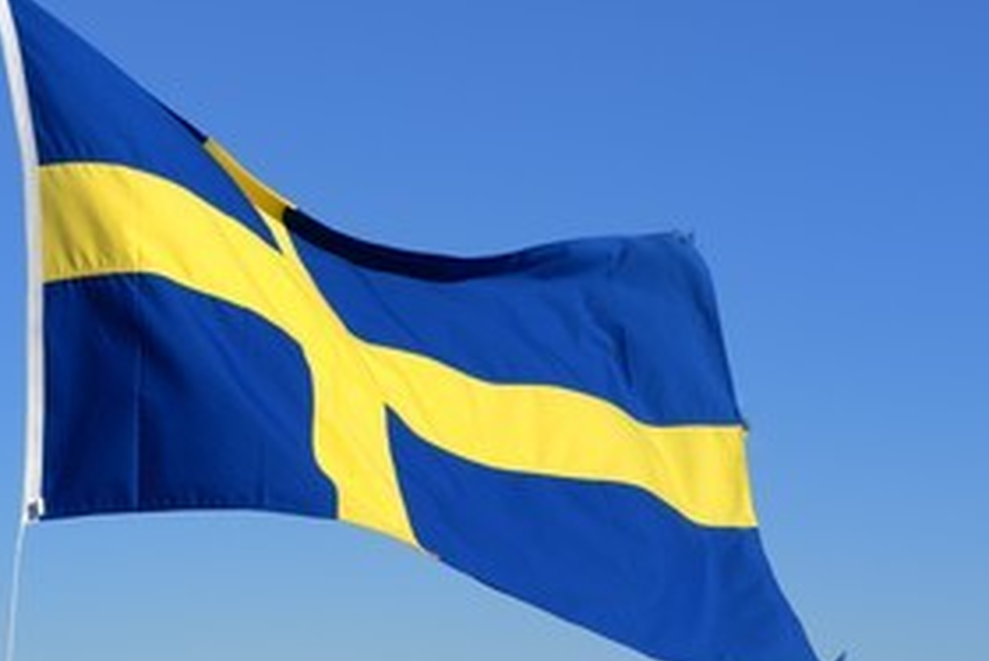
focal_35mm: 129
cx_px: 360
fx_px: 3546
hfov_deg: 15.9
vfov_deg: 10.6
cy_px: 399
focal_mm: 86
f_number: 10
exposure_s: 1/500
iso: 200
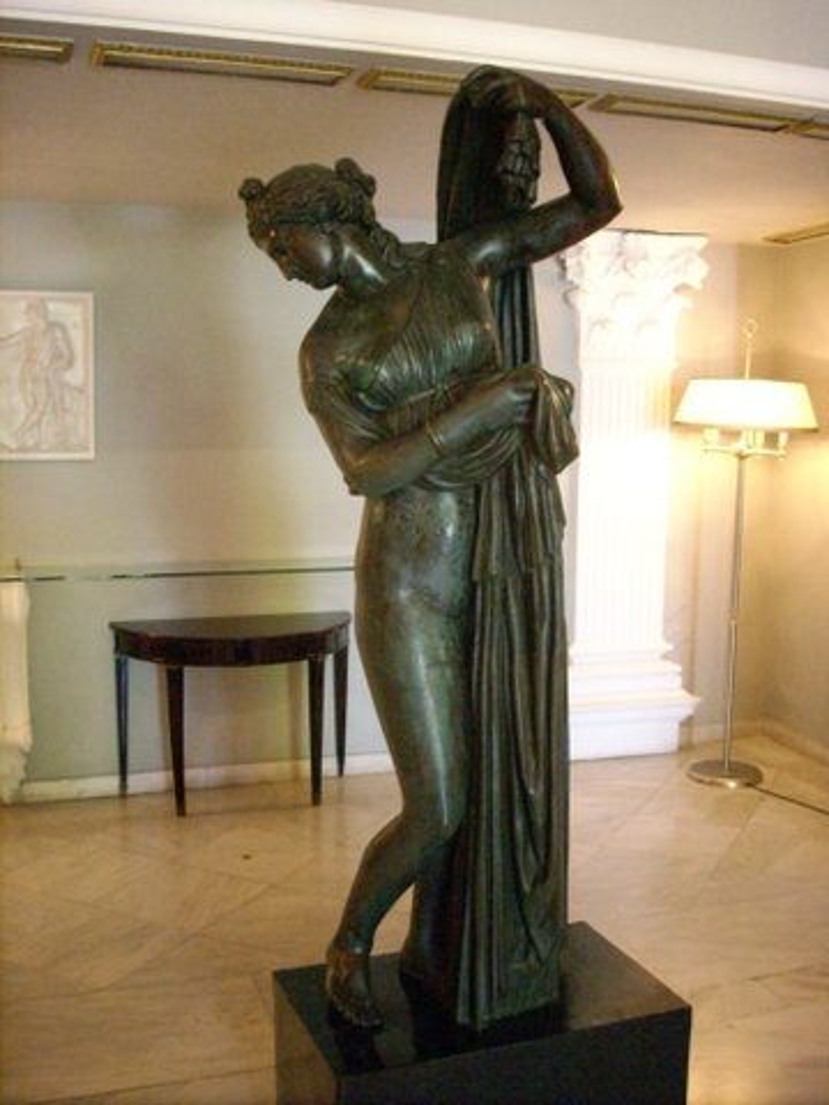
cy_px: 552
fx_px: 1181
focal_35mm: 37
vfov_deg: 50.1
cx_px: 414
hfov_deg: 38.7
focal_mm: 6.2
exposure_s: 1/16.4
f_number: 2.8
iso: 800
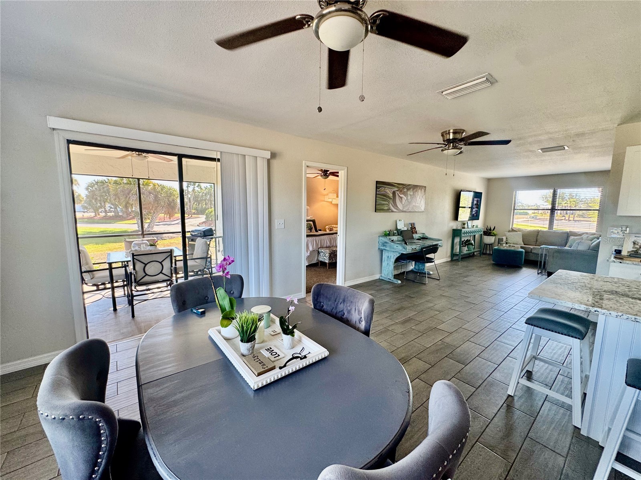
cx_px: 320
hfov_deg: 102.1
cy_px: 240
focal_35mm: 14
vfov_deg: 85.7
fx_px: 259
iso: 125
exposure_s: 1/120
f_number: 2.2
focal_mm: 2.22
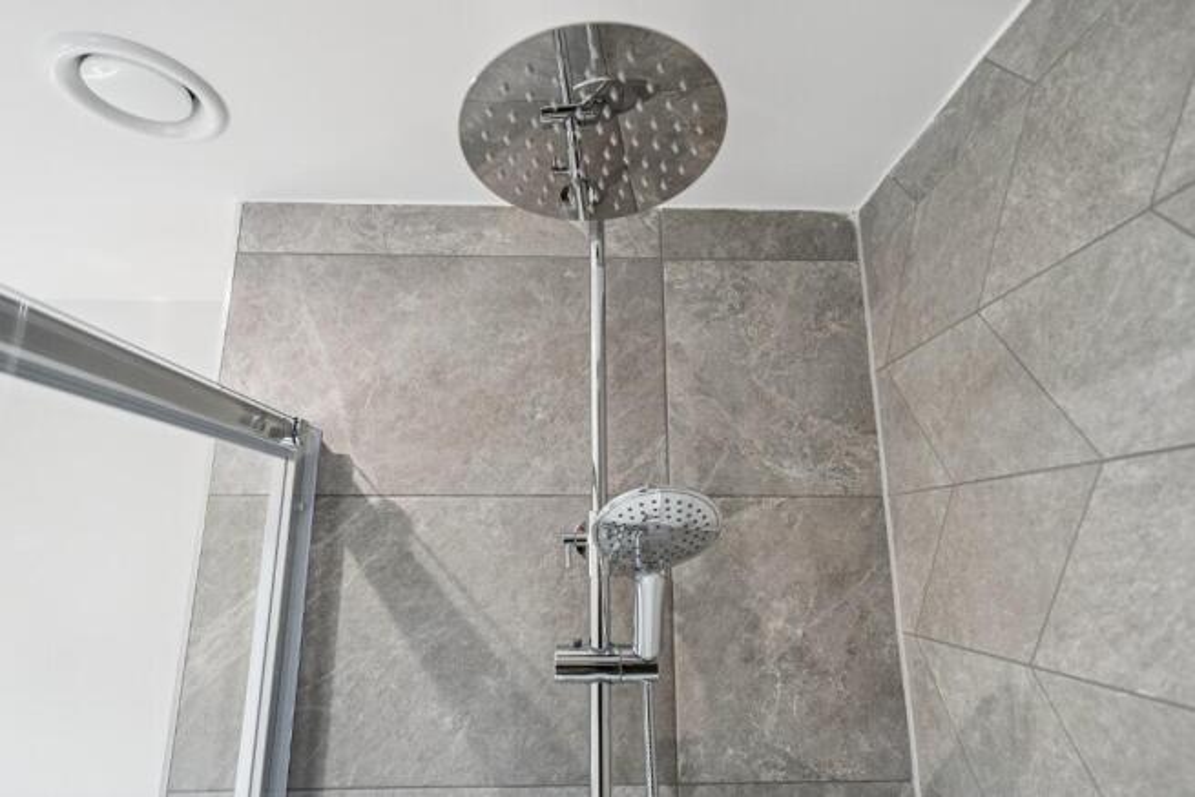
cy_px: 398
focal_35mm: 18
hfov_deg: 90.0
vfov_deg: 67.4
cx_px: 598
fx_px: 598
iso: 800
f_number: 4
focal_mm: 18
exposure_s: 1/50
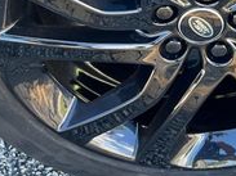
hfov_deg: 21.3
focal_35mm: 91
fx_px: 620
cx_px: 187
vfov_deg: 15.1
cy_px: -86
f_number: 1.5
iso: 80
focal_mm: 5.7
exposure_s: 1/121
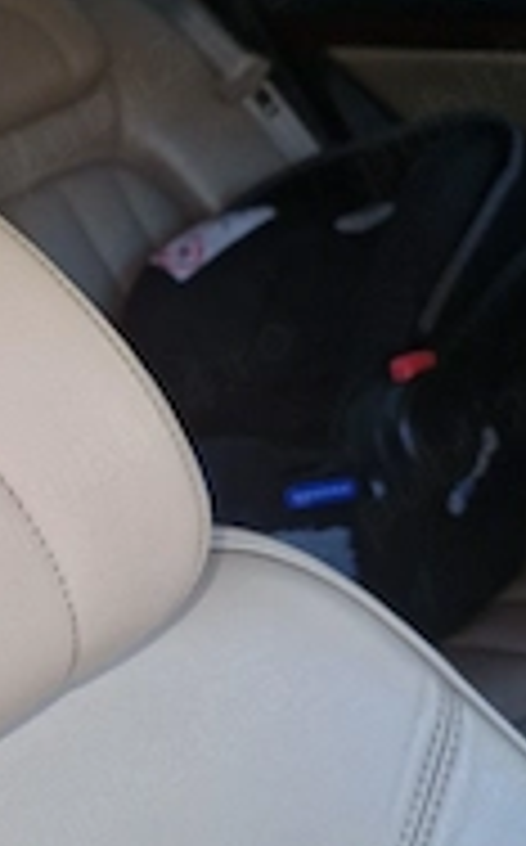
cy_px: 482
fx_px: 1196
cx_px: -112
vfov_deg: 38.8
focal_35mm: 52
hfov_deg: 22.7
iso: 100
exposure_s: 1/182
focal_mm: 5.4
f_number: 1.8
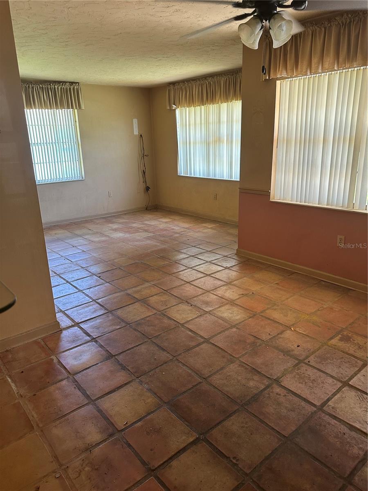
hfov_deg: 56.8
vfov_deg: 71.6
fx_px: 340
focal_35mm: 24
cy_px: 246
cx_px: 184
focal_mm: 6.86
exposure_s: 1/120
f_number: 1.78
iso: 250
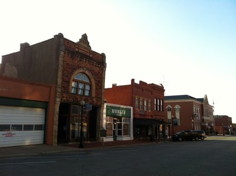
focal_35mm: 35
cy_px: 88
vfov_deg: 40.6
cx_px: 118
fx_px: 238
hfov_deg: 52.7
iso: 80
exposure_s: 1/425
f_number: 2.8
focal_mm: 3.85
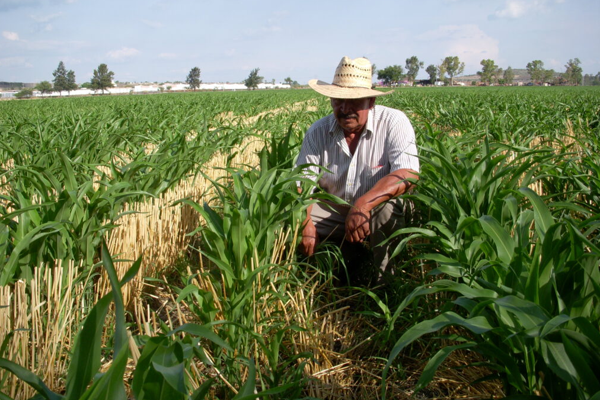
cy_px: 176
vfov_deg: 33.4
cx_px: 299
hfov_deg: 48.5
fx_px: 667
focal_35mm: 40
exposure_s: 1/800
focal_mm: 6.3
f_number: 3.3
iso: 100
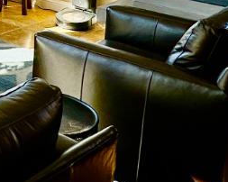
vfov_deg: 17.6
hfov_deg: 19.7
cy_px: -63
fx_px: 546
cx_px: -137
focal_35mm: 81
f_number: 2.2
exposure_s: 1/258
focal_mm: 2.22
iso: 40
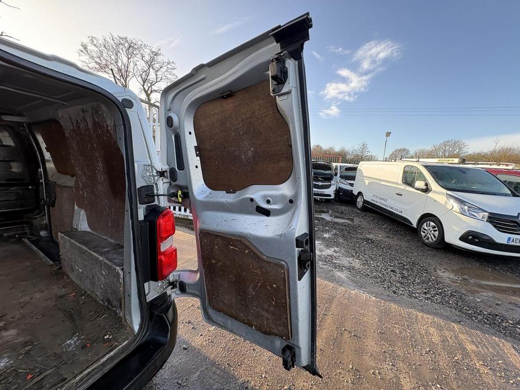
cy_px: 195
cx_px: 260
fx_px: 210
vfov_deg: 85.7
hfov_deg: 102.1
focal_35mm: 14
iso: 40
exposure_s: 1/133
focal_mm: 2.22
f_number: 2.2
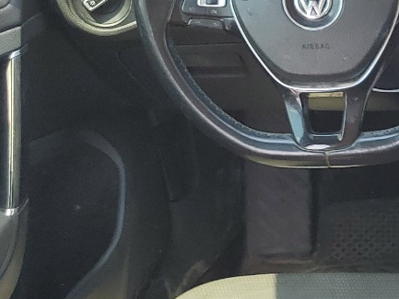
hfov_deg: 17.9
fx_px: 1107
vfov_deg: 15.1
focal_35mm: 96
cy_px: 311
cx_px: 629
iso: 50
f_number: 1.5
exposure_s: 1/192
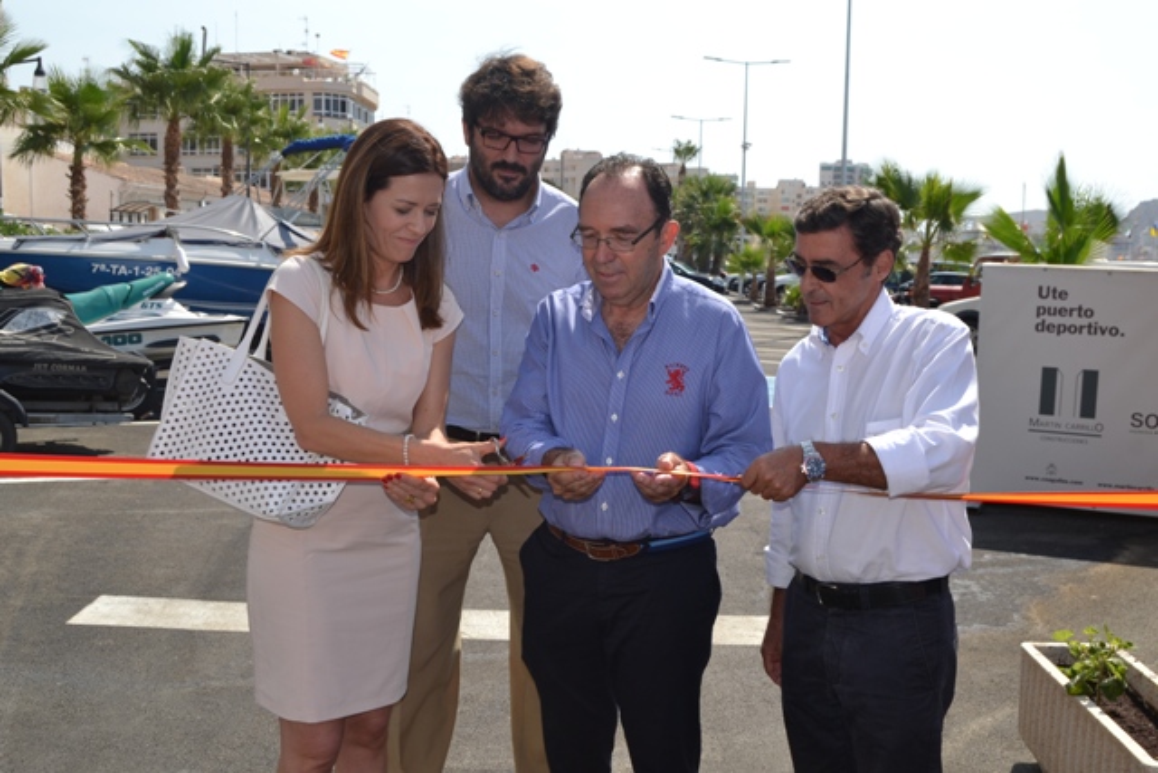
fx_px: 1158
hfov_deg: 53.1
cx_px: 579
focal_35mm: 36
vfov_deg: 36.9
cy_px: 386
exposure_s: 1/200
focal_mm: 24
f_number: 9
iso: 100
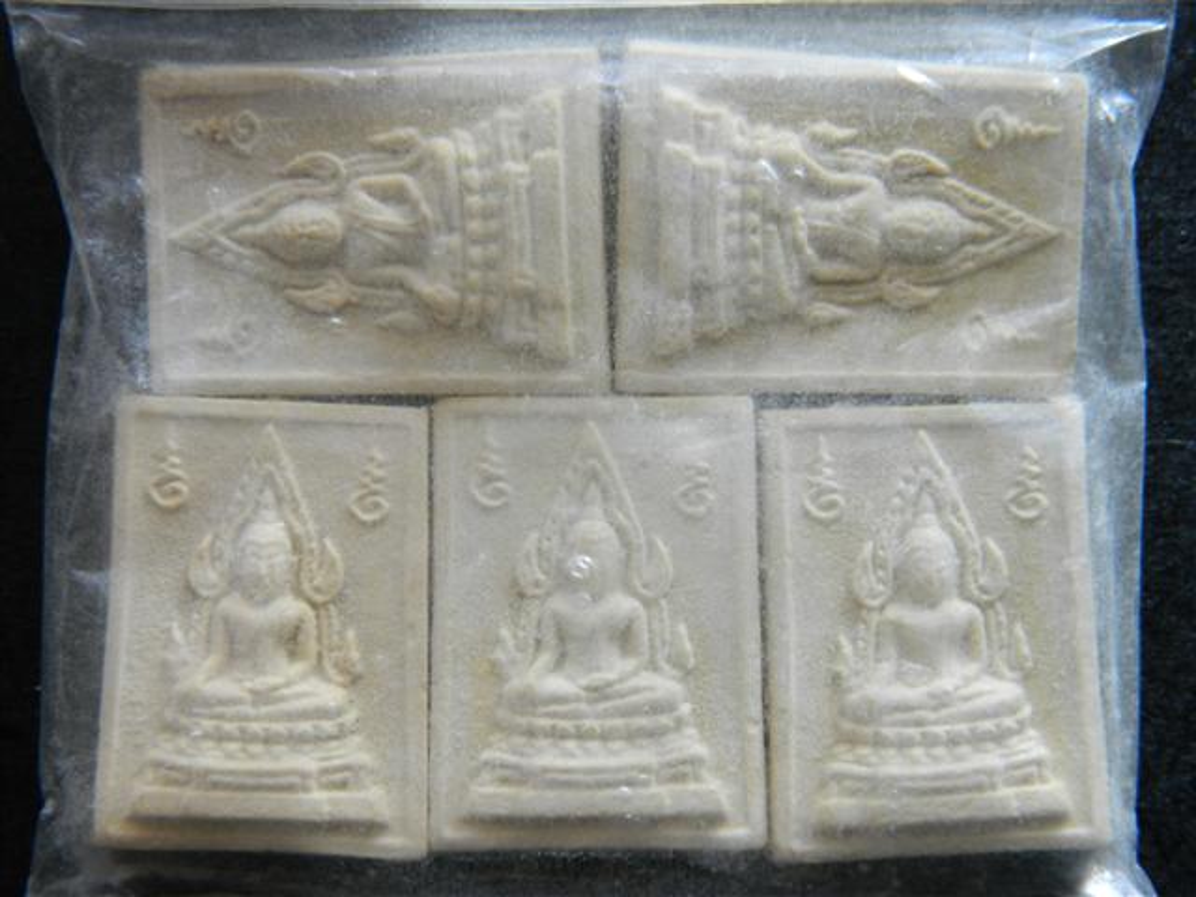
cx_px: 598
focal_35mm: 70
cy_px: 448
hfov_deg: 27.8
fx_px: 2419
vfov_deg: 21.0
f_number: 4
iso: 100
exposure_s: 1/13
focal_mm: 12.6
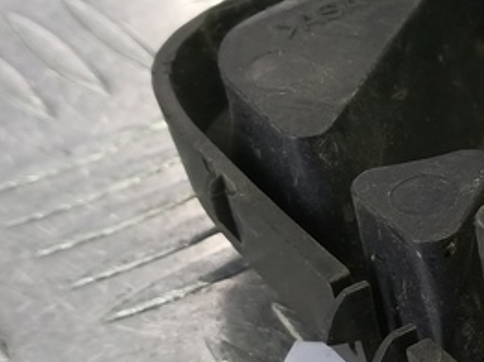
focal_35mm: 90
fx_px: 1257
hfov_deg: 19.2
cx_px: 719
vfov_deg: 16.4
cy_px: 227
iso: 165
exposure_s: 1/50
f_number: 1.6
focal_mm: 4.11
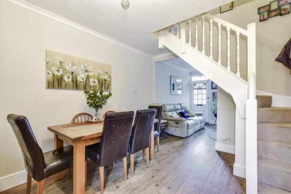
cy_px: 97
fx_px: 121
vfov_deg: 77.4
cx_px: 146
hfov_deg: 100.4
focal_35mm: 15
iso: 640
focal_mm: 10
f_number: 8
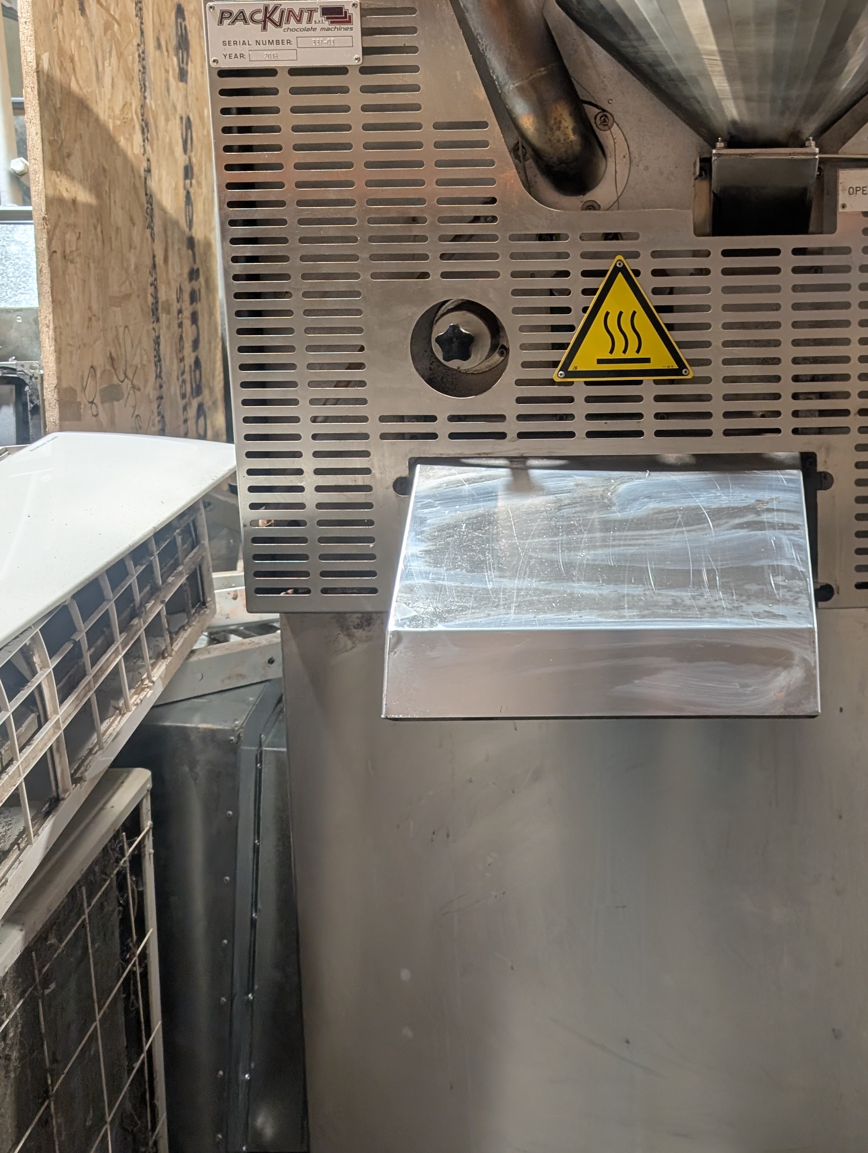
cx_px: 678
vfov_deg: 47.4
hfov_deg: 35.8
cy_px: 435
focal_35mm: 39
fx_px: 1301
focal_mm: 6.9
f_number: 1.68
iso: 165
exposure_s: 1/100
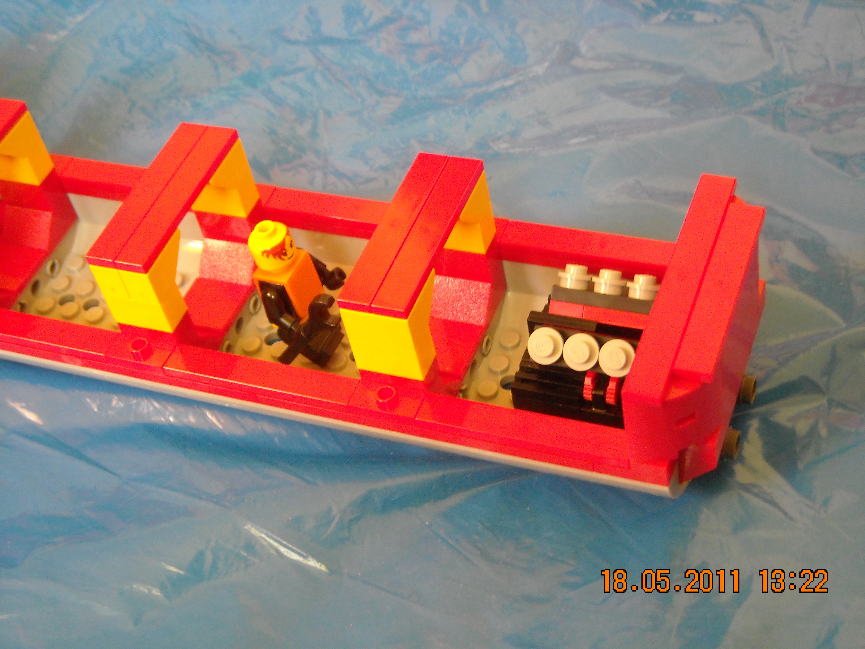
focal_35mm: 61
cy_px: 324
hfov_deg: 31.7
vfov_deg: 24.0
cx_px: 432
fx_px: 1524
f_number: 3.5
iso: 400
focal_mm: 9.87
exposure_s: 1/11
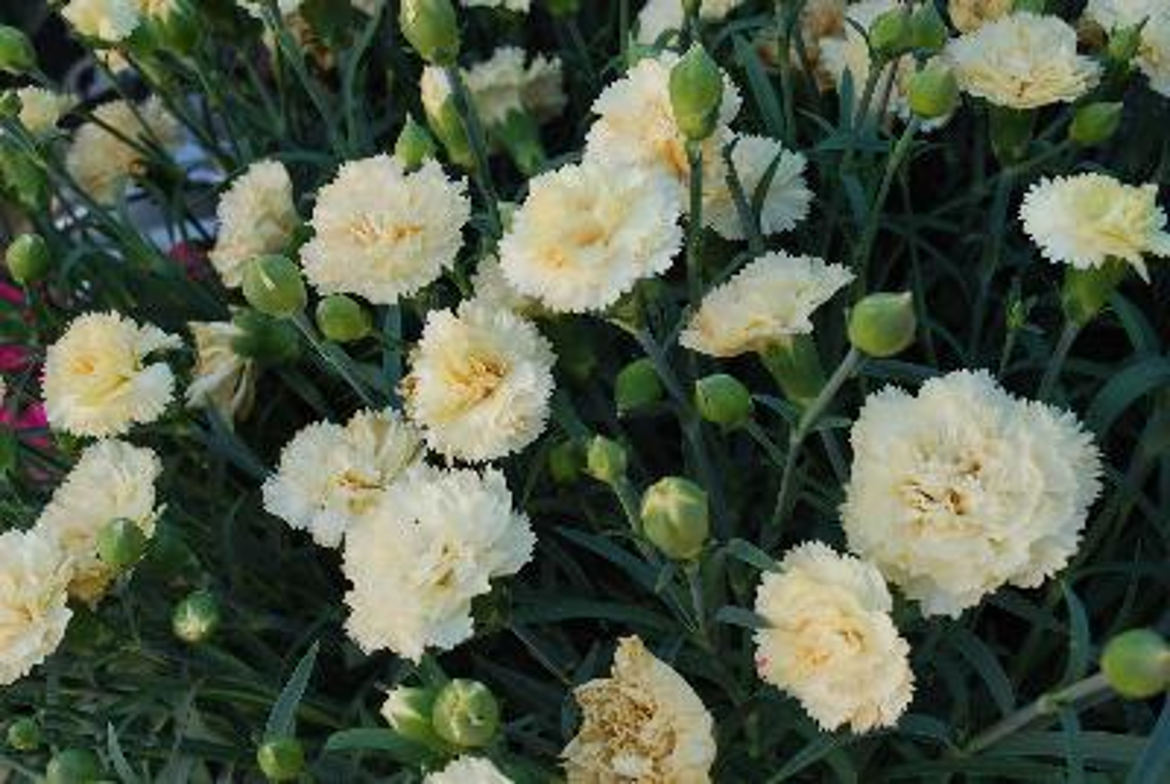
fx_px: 1660
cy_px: 392
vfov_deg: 26.6
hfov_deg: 38.8
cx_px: 585
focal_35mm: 51
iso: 200
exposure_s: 1/60
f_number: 8
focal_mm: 34
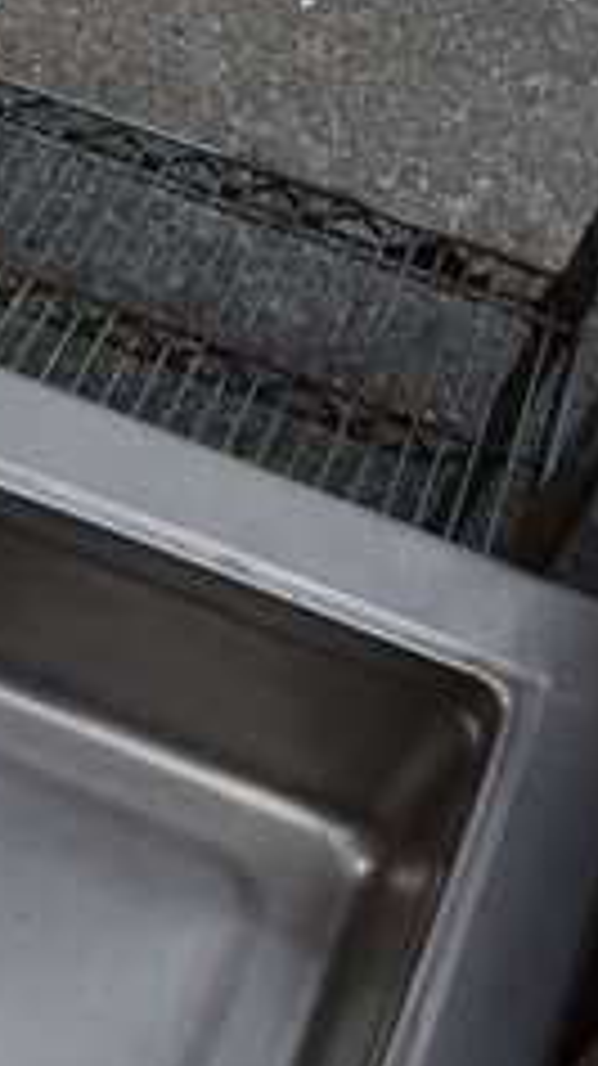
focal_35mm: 73
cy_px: 859
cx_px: -638
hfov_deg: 13.7
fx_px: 2062
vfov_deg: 28.3
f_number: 8
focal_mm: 18
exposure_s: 1/500
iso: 200
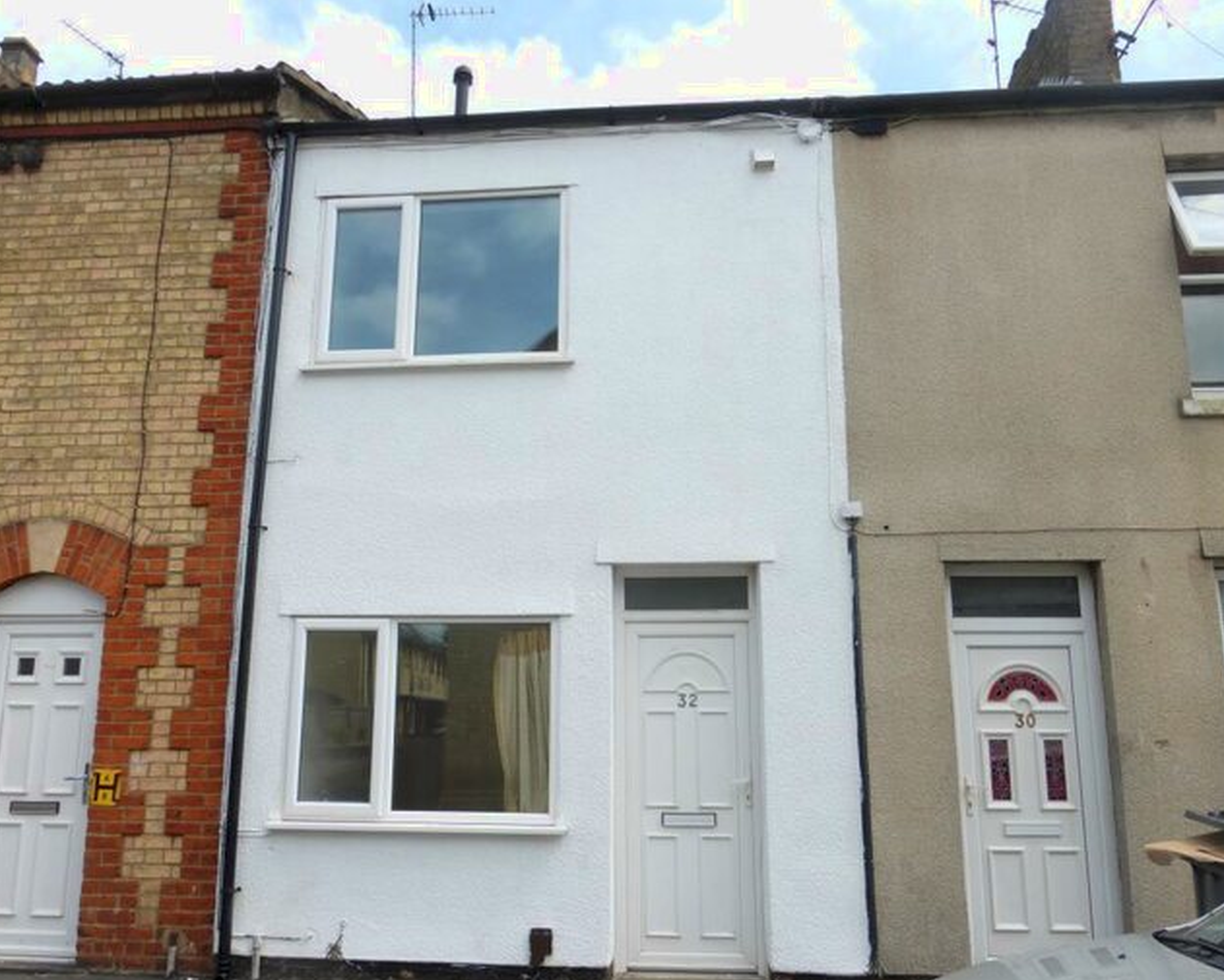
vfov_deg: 54.9
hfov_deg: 66.0
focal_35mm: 26
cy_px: 507
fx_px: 942
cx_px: 574
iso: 100
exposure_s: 1/500
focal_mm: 4.3
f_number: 4
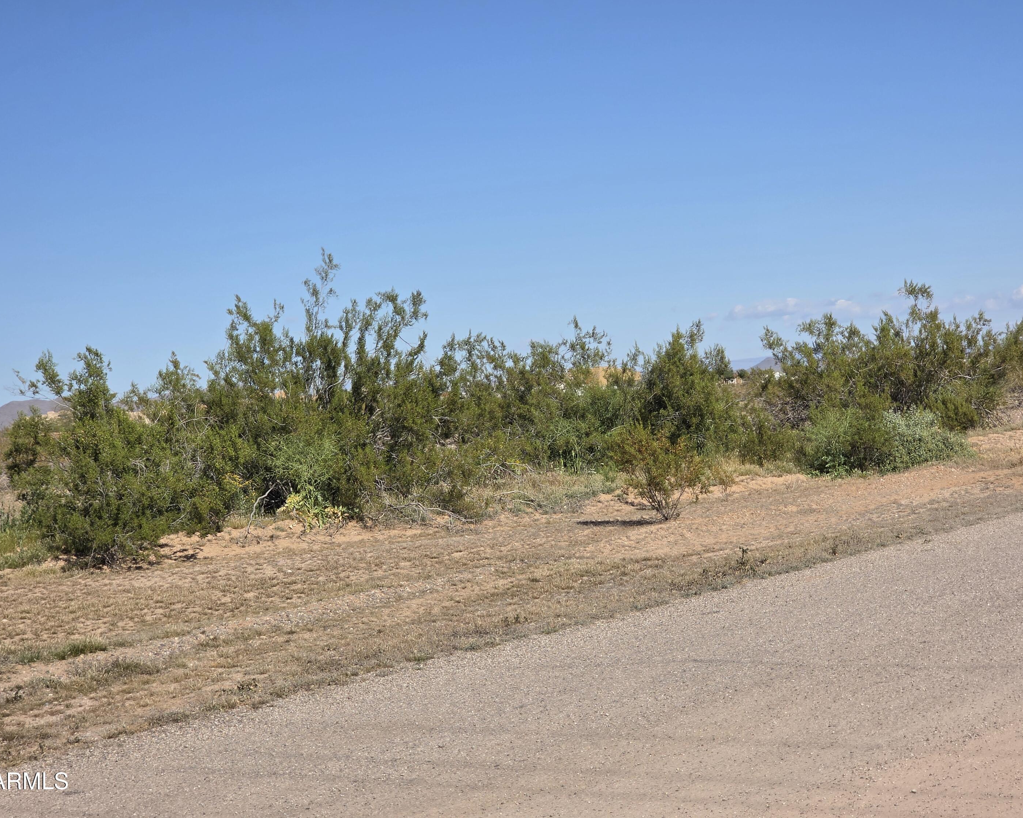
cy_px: 409
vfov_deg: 21.3
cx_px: 478
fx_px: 2180
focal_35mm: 72
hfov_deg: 26.4
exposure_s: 1/3493
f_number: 2.4
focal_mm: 7.9
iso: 50
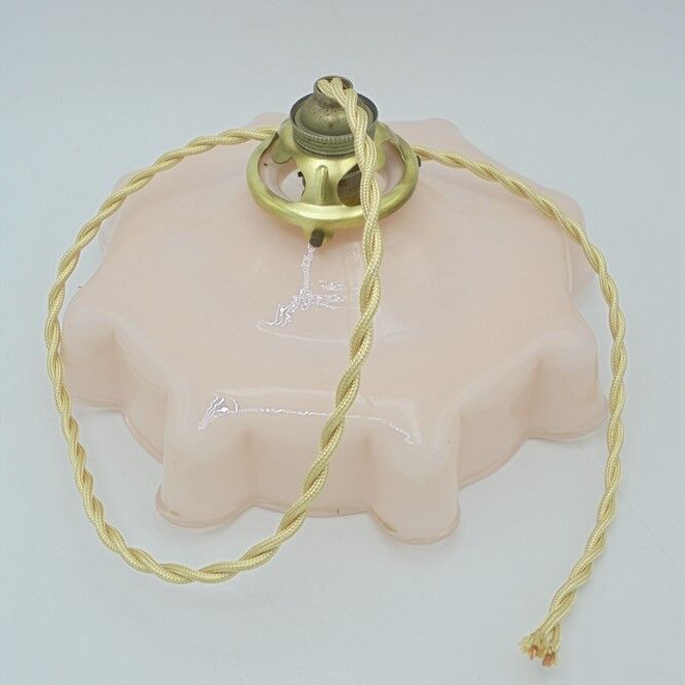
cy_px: 363
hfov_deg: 40.9
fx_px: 918
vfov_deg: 40.9
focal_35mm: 41
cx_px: 347
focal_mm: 6.1
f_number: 4
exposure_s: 1/60
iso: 100
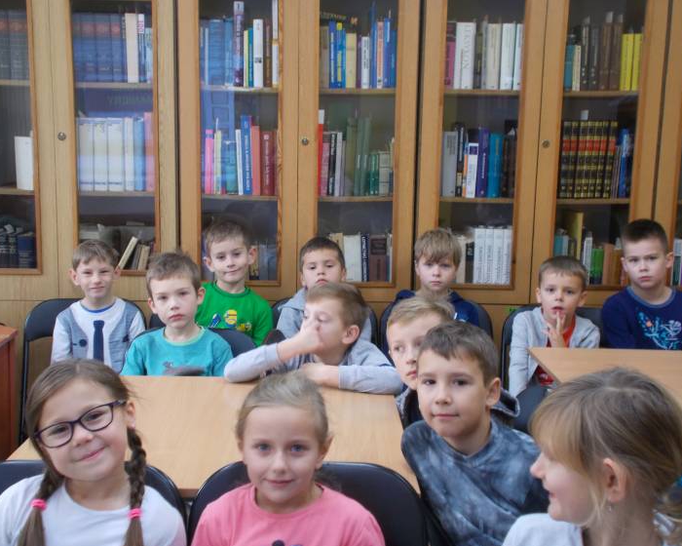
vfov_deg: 32.7
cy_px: 273
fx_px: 928
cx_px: 329
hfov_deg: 40.3
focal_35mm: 46
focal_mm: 7.9
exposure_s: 1/15
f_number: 4.2
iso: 200
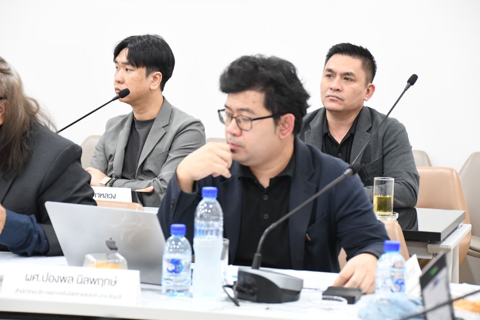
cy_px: 160
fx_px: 1600
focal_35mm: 120
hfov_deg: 17.1
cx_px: 240
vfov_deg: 11.4
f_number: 5.3
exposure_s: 1/50
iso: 4500
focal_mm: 80
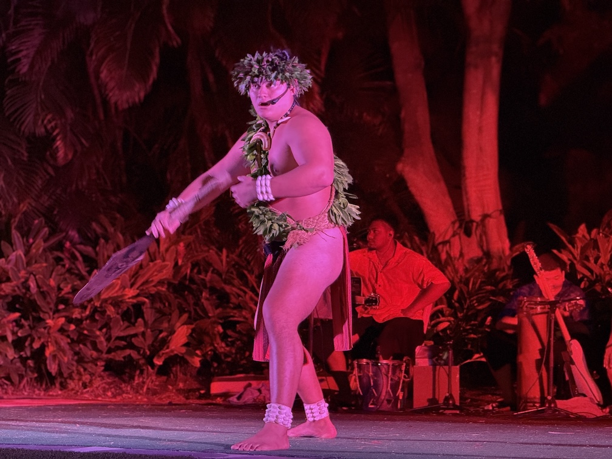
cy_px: 230
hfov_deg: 16.4
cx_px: 306
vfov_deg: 12.3
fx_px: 2122
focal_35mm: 120
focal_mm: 15.66
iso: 1250
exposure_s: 1/40
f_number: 2.8
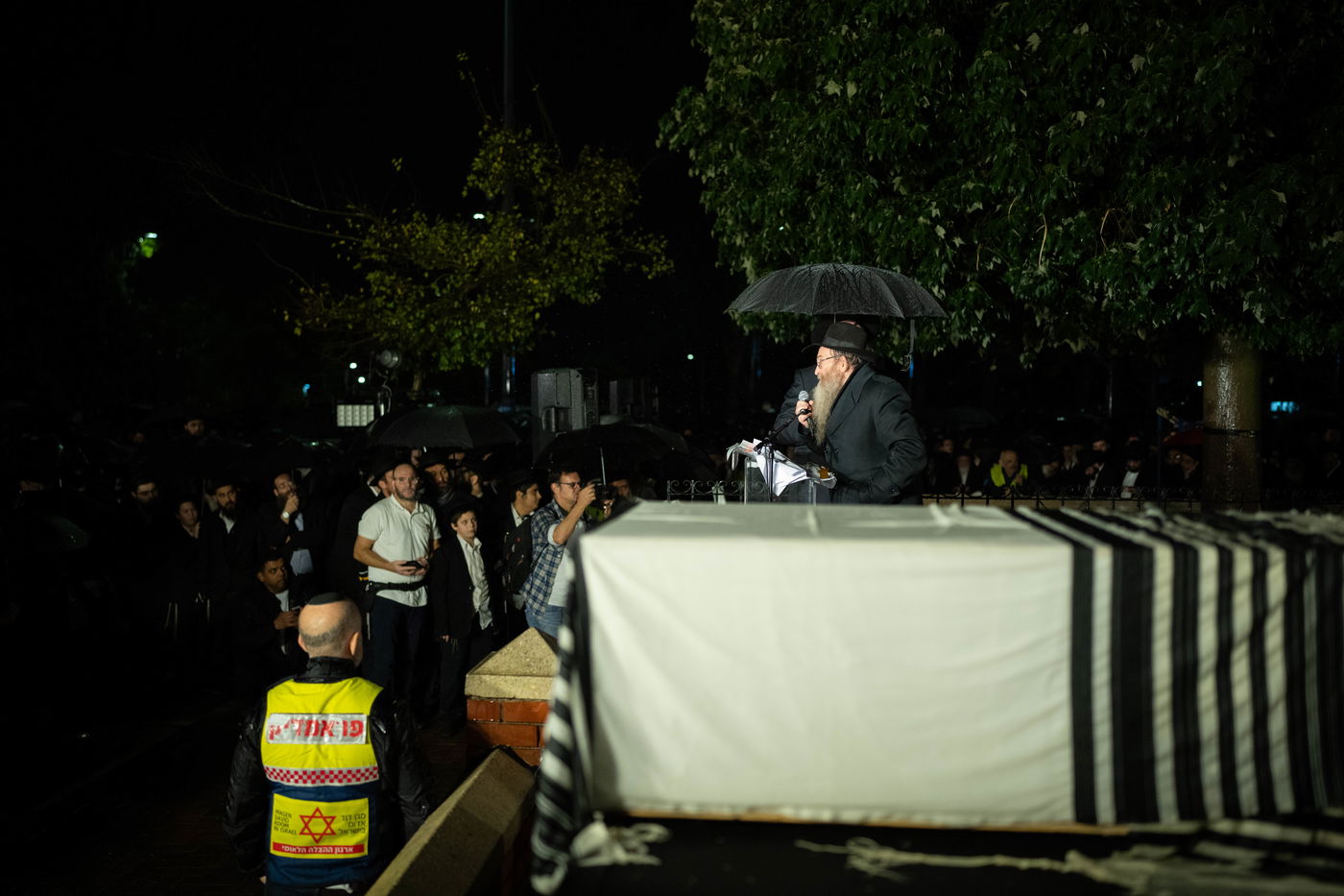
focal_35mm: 35
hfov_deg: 54.4
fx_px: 1306
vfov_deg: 37.8
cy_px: 448
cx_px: 672
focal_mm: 35
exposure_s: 1/1600
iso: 3200
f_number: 1.6
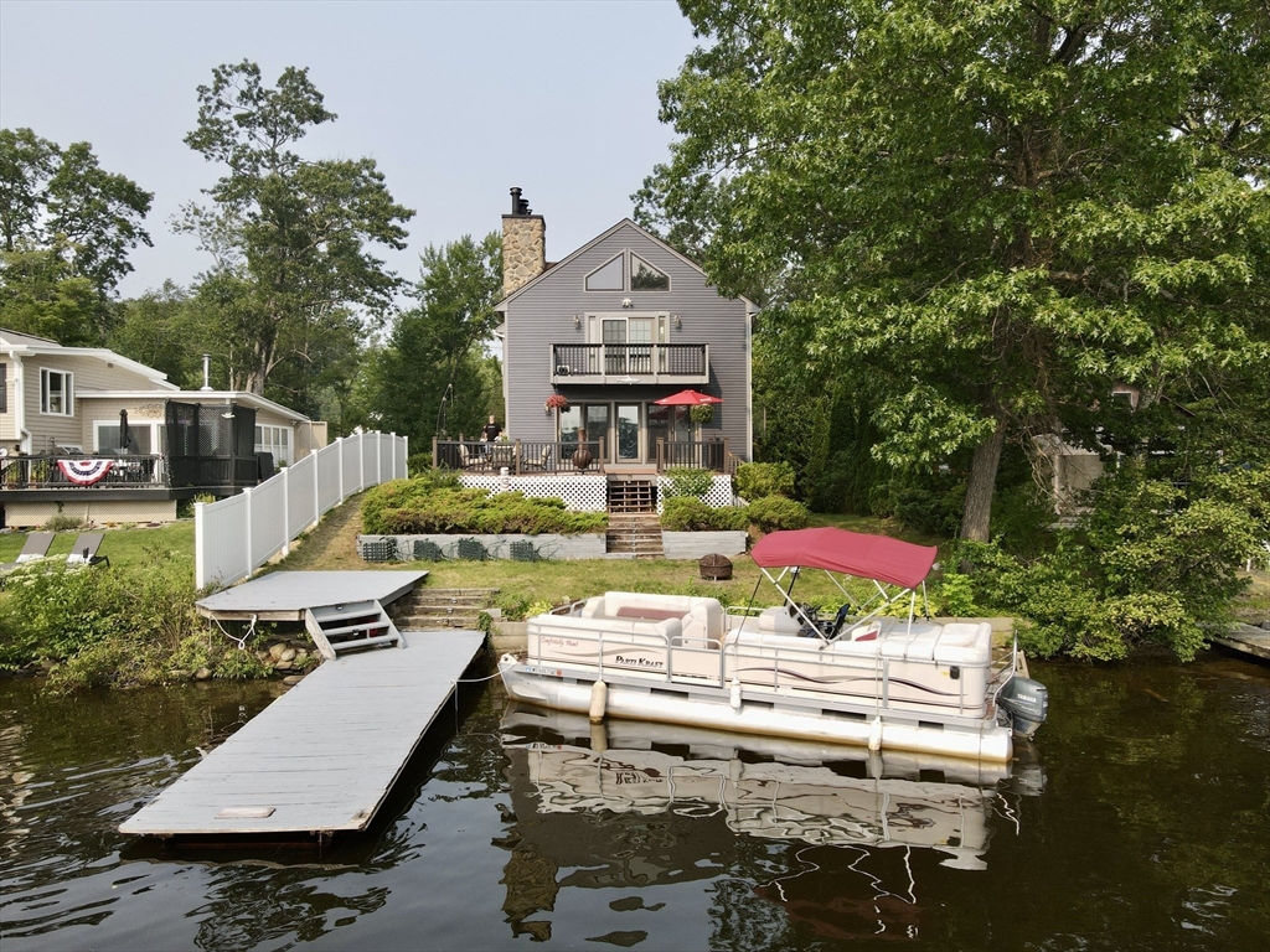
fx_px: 881
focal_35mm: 24
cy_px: 476
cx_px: 635
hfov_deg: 71.6
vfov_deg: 56.8
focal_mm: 4.5
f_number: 2.8
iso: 110
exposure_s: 1/500
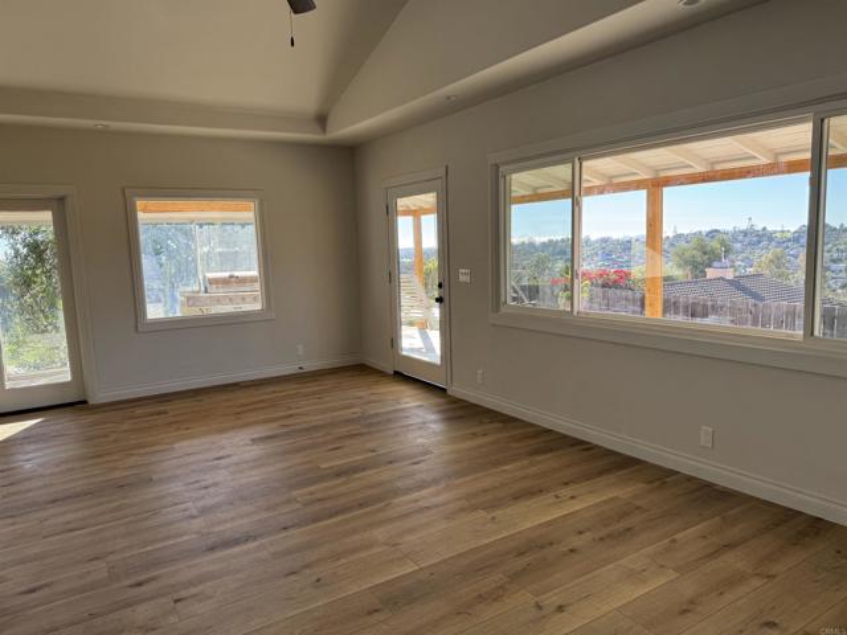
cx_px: 424
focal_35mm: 24
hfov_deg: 71.6
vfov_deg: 56.8
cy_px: 318
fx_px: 587
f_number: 1.78
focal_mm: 6.76
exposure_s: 1/439
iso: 80
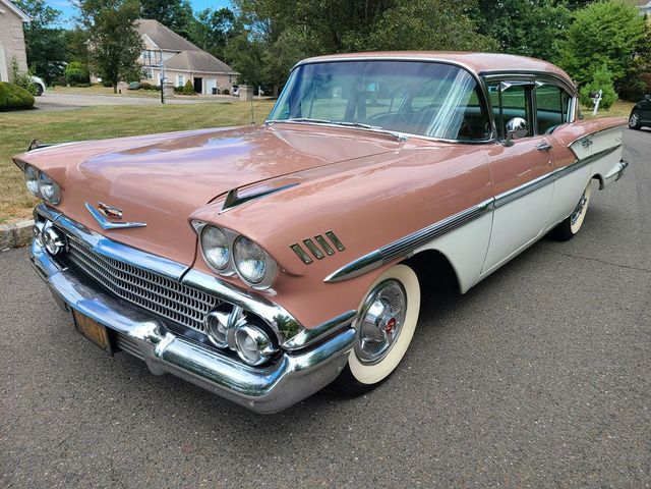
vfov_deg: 53.1
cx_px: 326
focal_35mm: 26
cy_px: 244
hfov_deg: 67.3
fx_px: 489
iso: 40
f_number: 1.8
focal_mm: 5.4
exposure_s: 1/1399
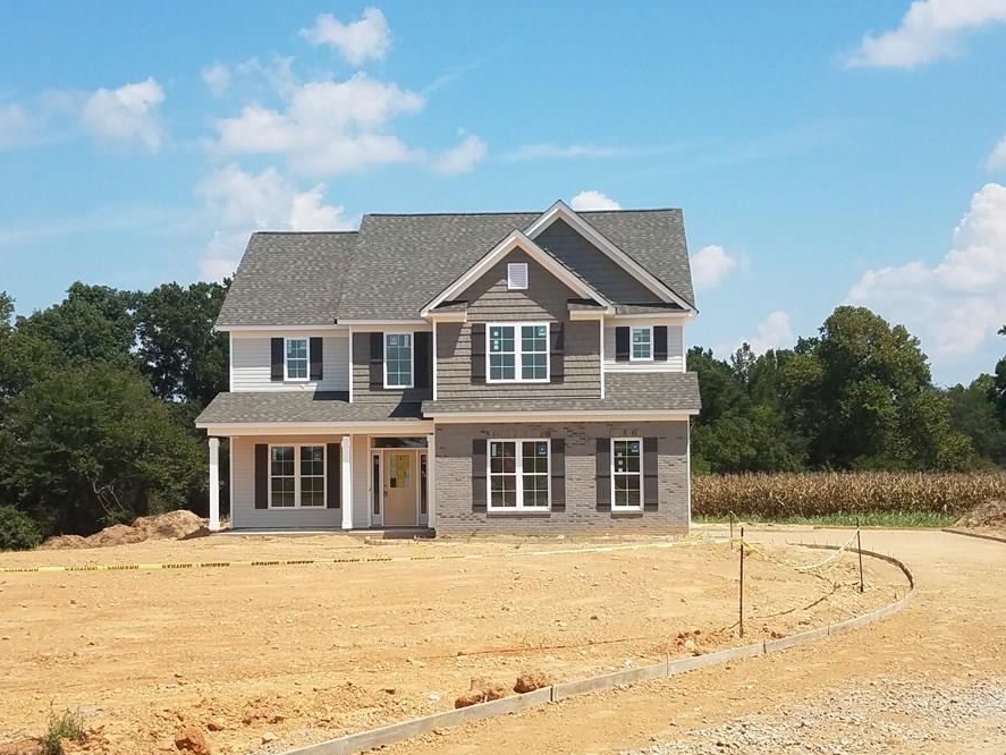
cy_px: 399
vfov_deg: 46.8
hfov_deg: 59.9
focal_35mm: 30
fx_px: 872
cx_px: 485
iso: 40
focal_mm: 4.2
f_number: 1.7
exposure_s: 1/2520
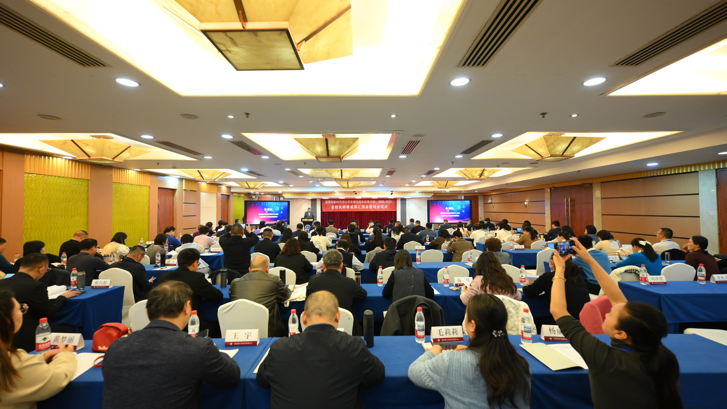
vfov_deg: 70.5
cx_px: 368
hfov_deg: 103.0
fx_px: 289
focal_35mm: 15
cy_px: 202
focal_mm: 14
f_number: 3.2
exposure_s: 1/100
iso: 2000
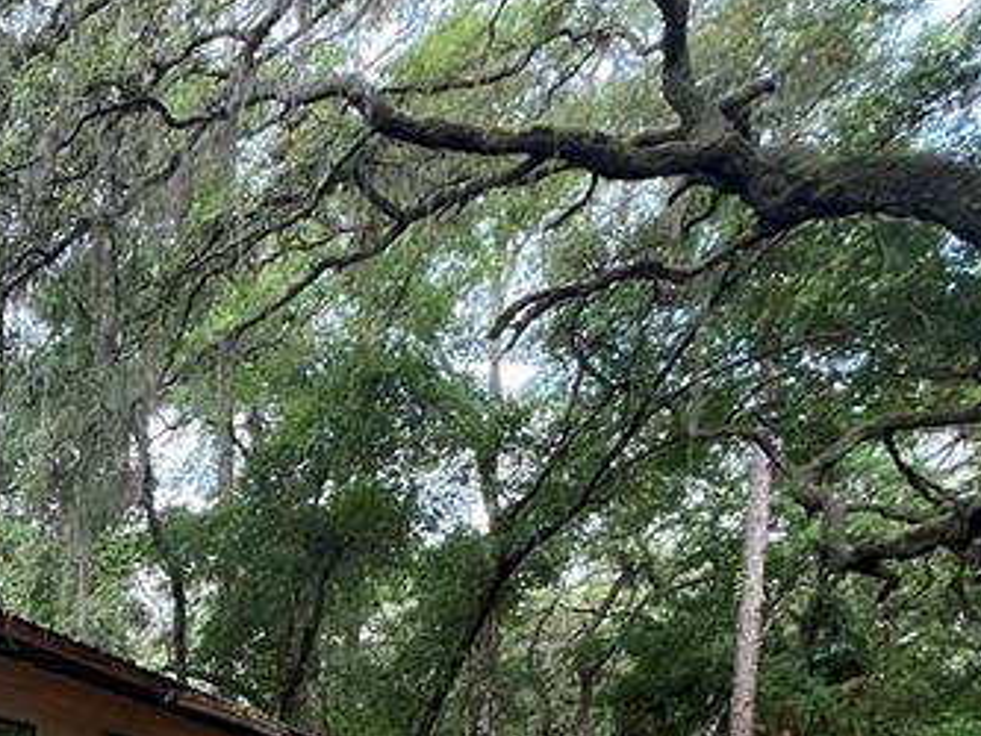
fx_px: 1134
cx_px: -268
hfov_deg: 34.5
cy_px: 1025
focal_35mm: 40
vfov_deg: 27.8
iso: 40
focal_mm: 1.57
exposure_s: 1/99
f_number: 1.8
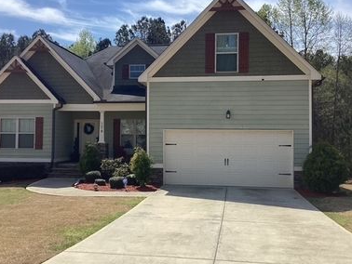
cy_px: 126
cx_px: 169
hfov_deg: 45.7
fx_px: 417
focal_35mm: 41
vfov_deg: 35.2
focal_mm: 3.3
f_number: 2.4
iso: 25
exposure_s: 1/1942
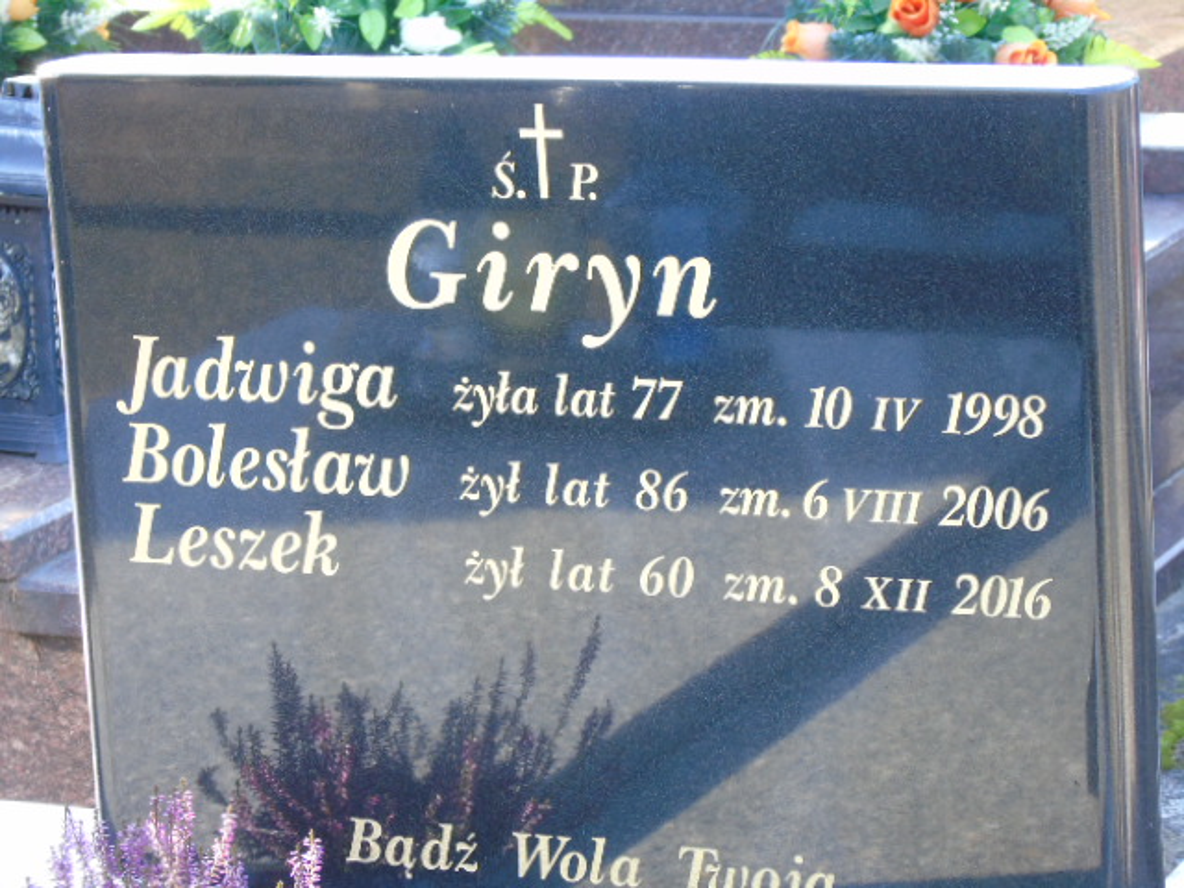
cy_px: 444
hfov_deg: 13.9
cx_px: 592
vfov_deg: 10.4
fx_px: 4857
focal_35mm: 142
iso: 400
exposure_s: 1/80
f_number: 4.7
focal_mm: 25
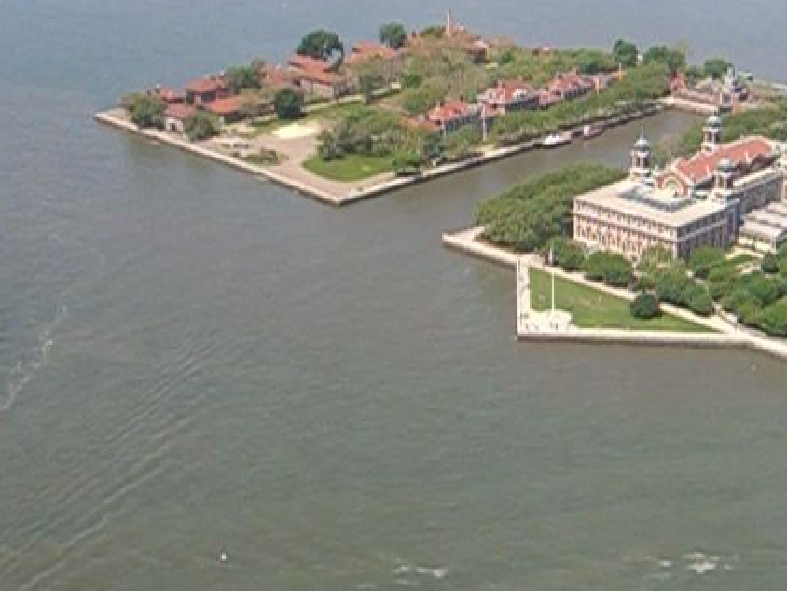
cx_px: 630
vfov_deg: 23.3
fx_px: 1433
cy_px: 225
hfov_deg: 30.0
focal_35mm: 63
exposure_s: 1/320
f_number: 8
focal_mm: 7.9
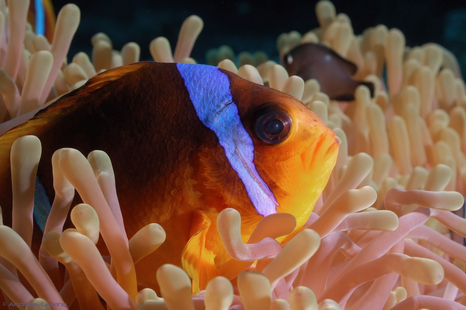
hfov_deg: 27.0
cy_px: 155
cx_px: 233
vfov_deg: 18.2
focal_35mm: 75
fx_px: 970
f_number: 14
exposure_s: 1/125
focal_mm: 50
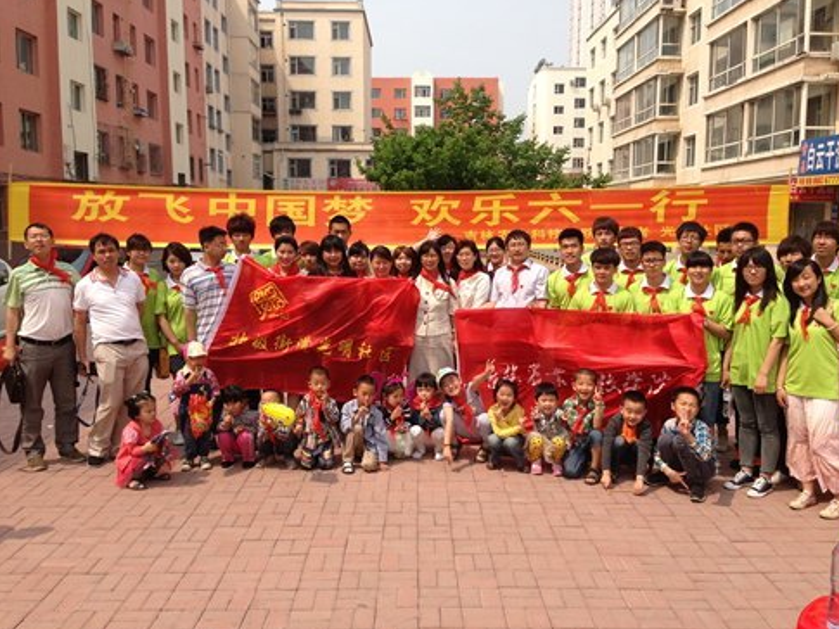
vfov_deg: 41.8
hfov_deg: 53.9
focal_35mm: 34
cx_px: 431
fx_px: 824
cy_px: 315
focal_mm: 4.13
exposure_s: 1/1355
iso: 50
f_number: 2.4
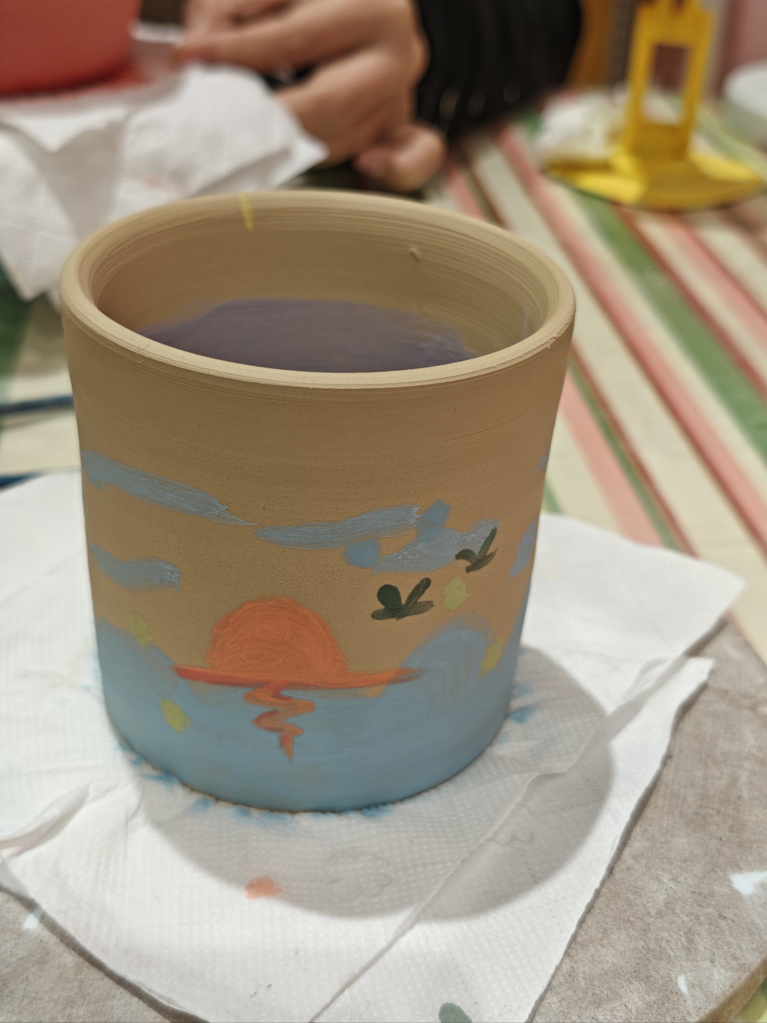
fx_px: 1359
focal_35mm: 46
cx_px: 384
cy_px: 512
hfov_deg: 31.5
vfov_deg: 41.2
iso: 80
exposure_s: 1/112
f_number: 1.62
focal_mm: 6.55
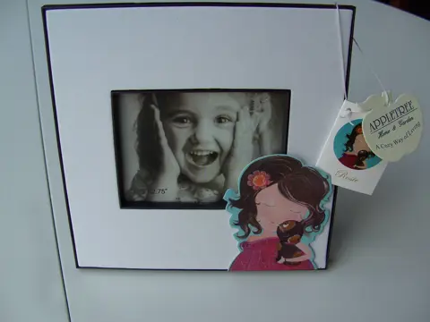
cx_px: 215
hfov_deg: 50.1
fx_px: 460
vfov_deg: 38.7
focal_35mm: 37
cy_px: 161
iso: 64
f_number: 3.5
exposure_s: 1/87
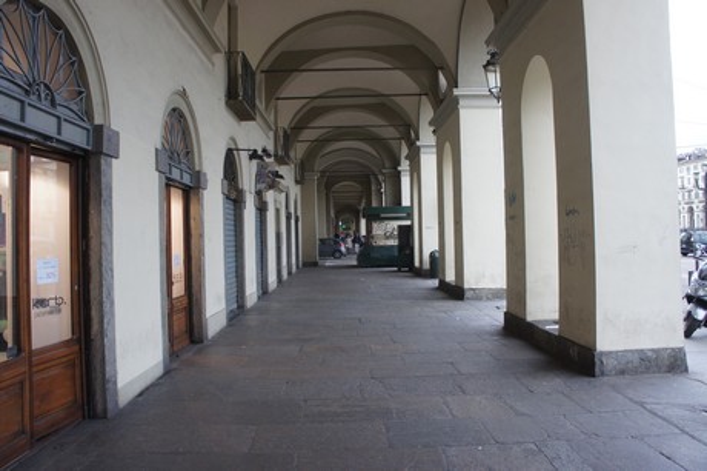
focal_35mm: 27
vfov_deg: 47.9
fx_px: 530
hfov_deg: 67.4
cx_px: 354
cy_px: 236
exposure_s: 1/200
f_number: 4.5
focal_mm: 18
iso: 800
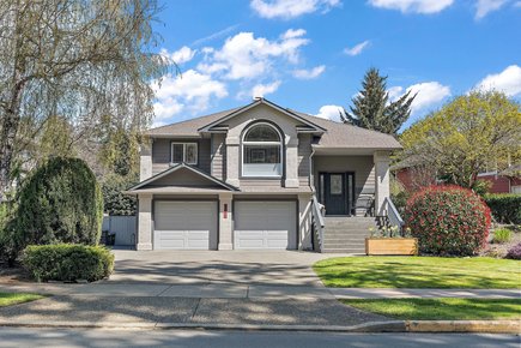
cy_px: 174
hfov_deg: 54.4
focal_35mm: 35
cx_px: 260
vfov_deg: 37.9
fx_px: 506
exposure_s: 1/800
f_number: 7.1
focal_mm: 35
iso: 320
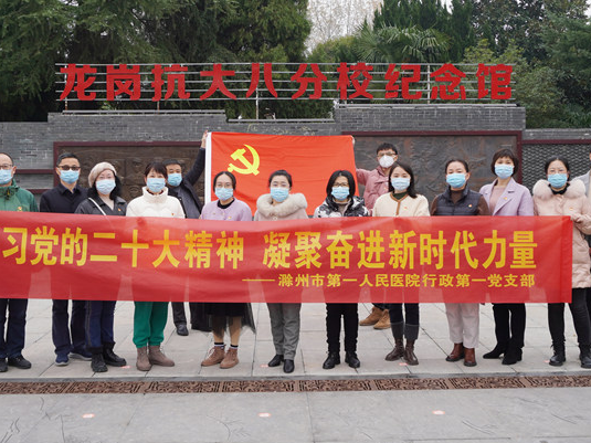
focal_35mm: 40
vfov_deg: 36.2
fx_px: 676
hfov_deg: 47.1
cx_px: 266
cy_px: 205
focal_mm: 21
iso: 100
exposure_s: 1/100
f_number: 5.6
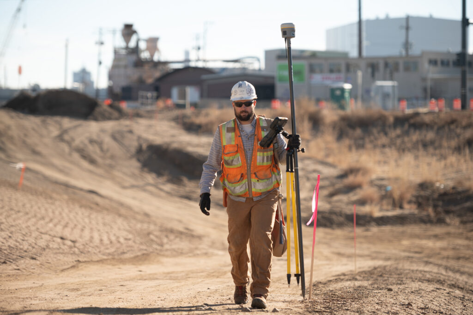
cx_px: 236
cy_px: 158
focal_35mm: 135
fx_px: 1772
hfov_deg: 15.2
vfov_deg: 10.1
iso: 100
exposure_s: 1/1000
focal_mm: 135
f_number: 2.8
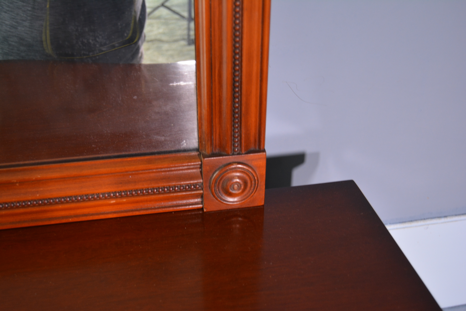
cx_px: 233
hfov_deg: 49.6
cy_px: 156
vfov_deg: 34.2
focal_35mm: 39
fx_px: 505
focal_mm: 26
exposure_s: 1/30
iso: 1000
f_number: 4
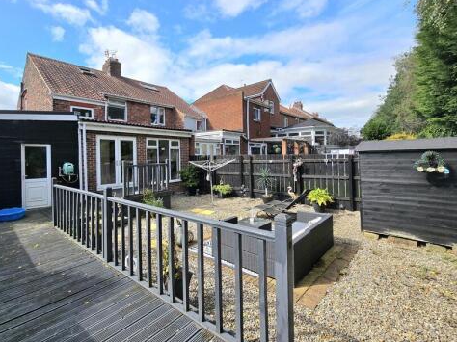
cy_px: 153
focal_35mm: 16
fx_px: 211
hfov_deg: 93.3
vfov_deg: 77.8
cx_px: 183
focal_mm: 2.2
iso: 64
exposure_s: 1/2000
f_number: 2.2
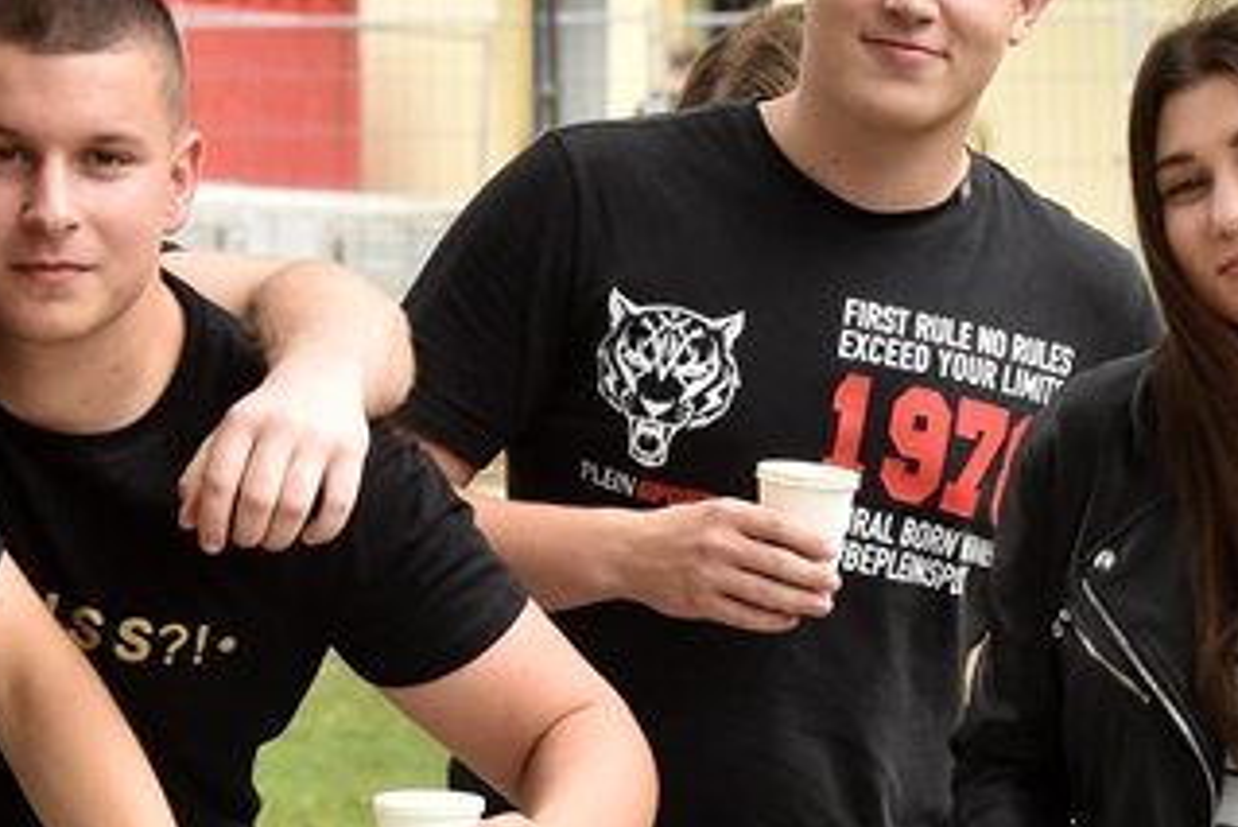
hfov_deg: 5.4
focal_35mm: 385
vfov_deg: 3.6
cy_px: 485
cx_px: 570
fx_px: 13245
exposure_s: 1/1250
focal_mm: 120
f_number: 8
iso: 2500
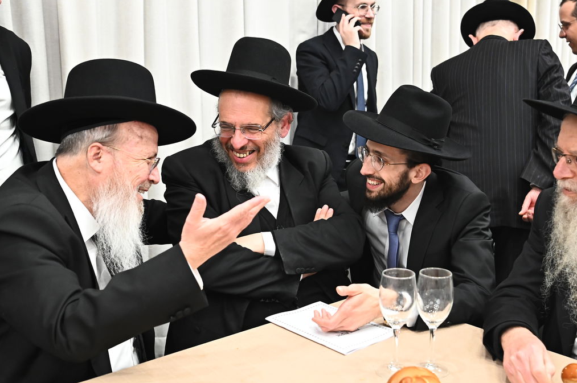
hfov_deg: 41.8
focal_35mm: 47
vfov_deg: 28.6
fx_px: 752
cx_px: 339
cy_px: 166
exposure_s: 1/200
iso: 2500
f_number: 4
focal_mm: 34
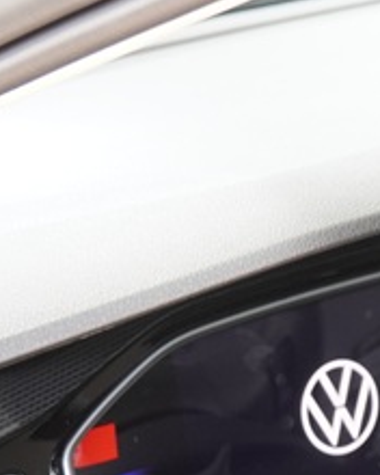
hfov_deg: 7.5
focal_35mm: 197
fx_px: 2769
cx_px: 788
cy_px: 593
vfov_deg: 9.6
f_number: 4
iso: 400
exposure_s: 1/60
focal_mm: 30
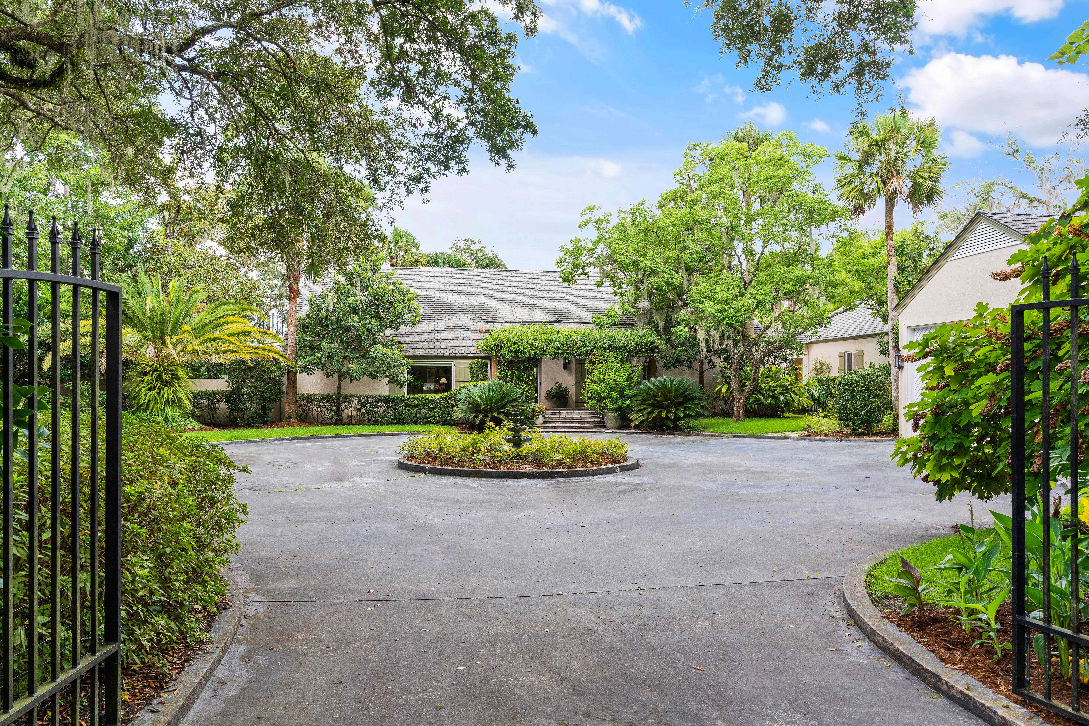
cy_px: 363
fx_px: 726
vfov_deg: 53.1
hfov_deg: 73.7
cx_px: 544
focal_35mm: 24
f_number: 8
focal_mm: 24
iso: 200
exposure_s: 1/40
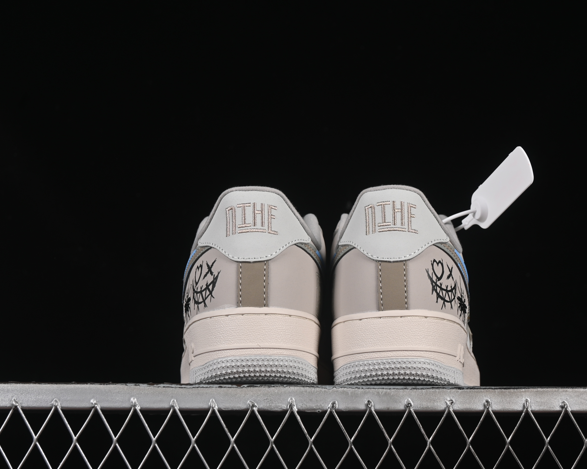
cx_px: 337
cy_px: 236
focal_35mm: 85
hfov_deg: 22.5
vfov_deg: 18.1
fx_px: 1477
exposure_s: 1/80
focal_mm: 50
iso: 160
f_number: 8
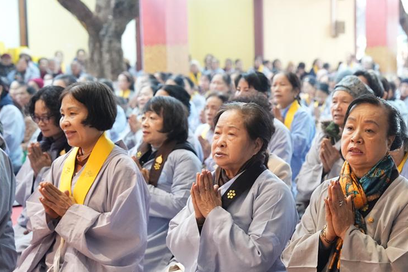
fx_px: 1258
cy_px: 185
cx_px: 321
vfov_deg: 12.3
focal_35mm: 111
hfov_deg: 18.3
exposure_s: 1/100
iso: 8000
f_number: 4
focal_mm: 68
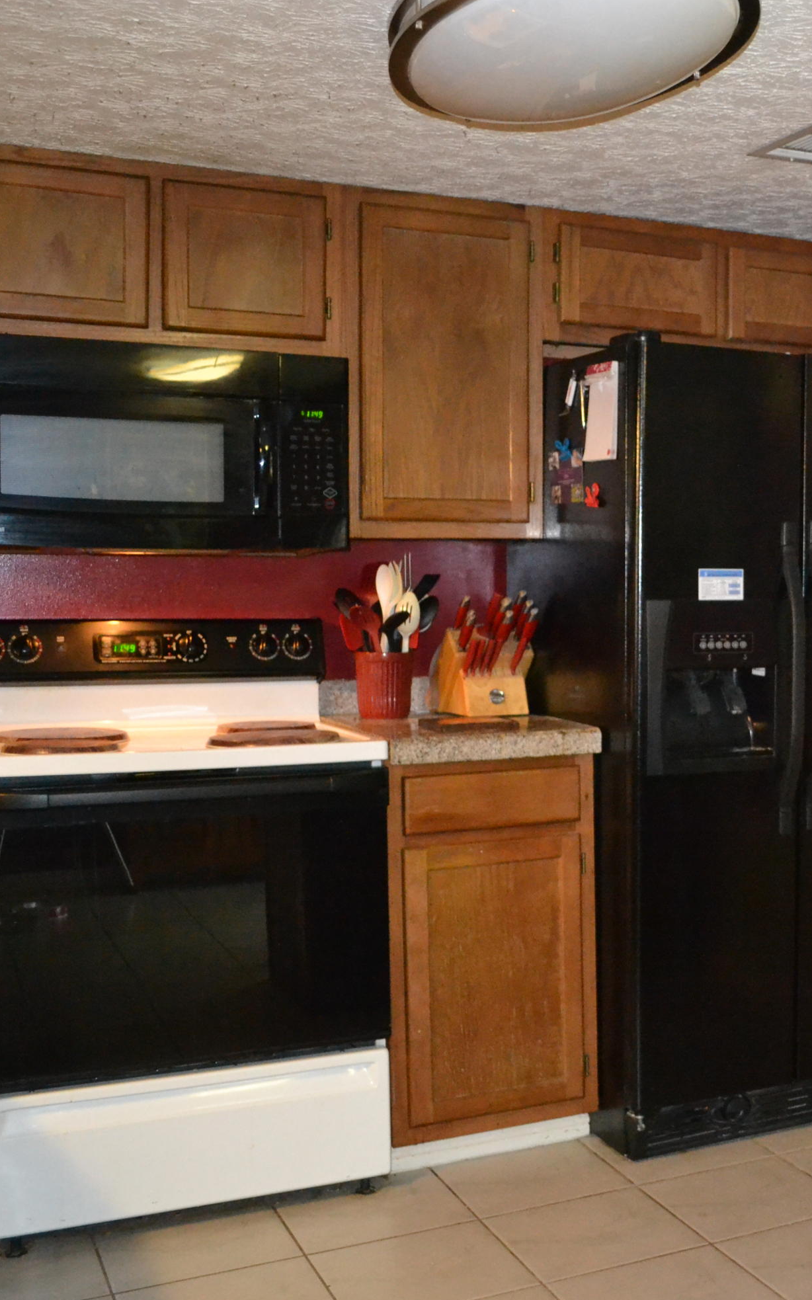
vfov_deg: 47.2
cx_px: 883
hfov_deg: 28.0
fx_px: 1488
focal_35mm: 42
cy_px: 654
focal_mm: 18
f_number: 3.5
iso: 3200
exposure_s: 1/60
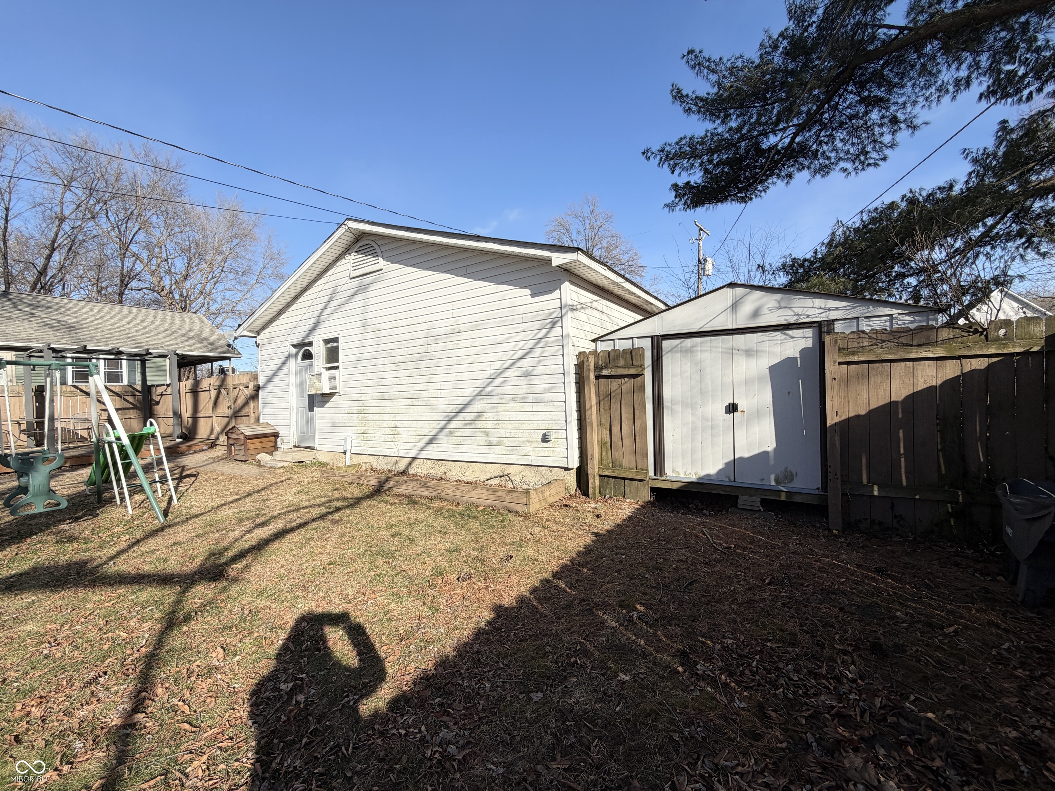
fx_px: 427
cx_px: 528
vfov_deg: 85.7
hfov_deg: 102.1
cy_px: 396
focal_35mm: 14
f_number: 2.2
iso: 20
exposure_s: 1/770
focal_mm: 2.22
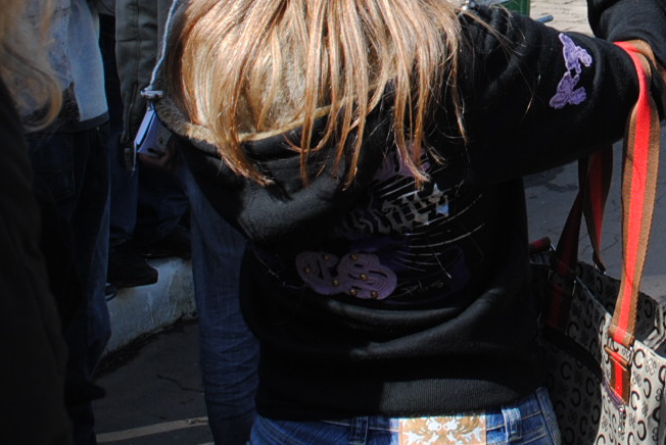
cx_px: 708
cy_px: -76
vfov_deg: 13.6
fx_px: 1815
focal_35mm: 98
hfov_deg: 20.0
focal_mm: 22
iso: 100
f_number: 8
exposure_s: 1/250
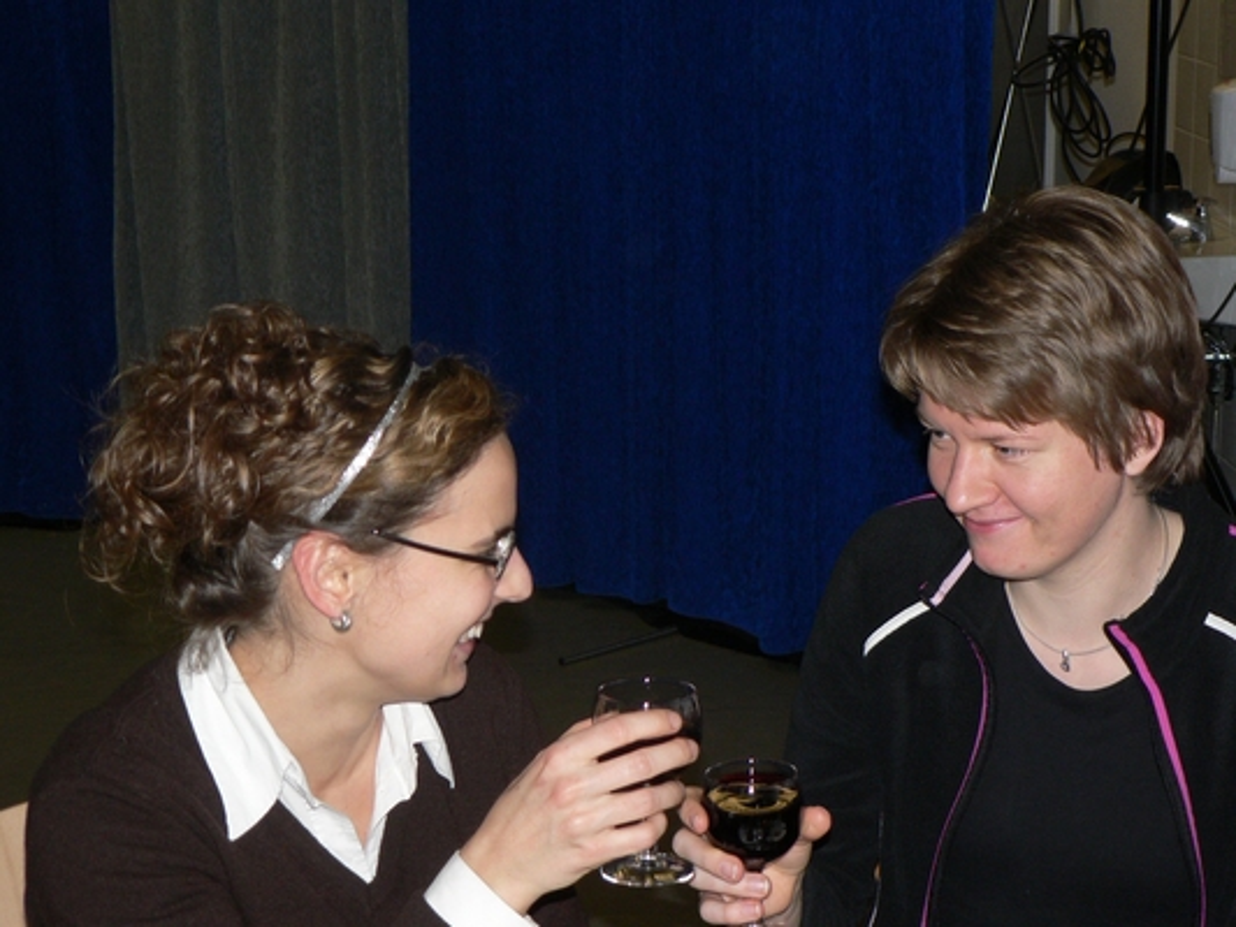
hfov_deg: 26.3
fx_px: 2643
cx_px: 618
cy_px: 464
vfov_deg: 19.9
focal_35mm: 74
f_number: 3.2
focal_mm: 12.4
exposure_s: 1/60
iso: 150
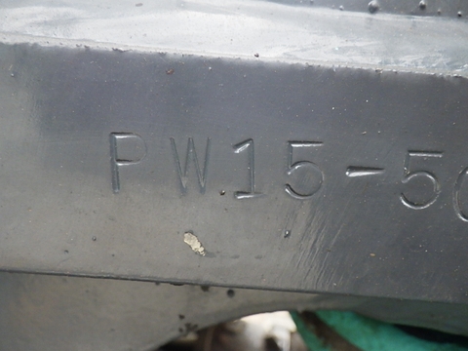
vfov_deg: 41.8
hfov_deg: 54.0
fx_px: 460
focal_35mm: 34
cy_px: 176
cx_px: 234
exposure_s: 1/60
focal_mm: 6.1
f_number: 3.8
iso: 250
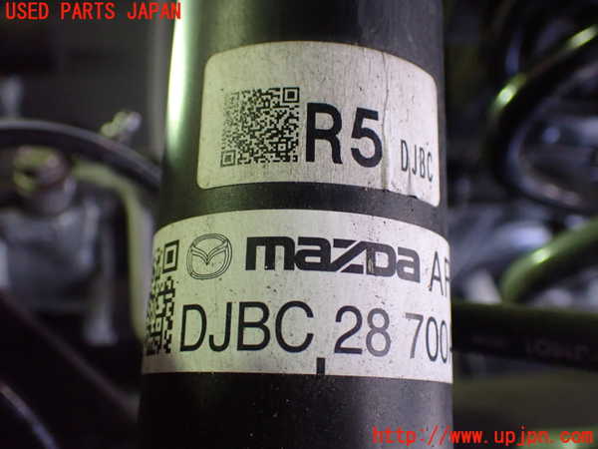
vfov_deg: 37.7
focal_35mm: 38
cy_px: 224
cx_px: 299
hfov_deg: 49.0
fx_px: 656
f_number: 2.7
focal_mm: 6.83
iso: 1000
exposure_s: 1/40
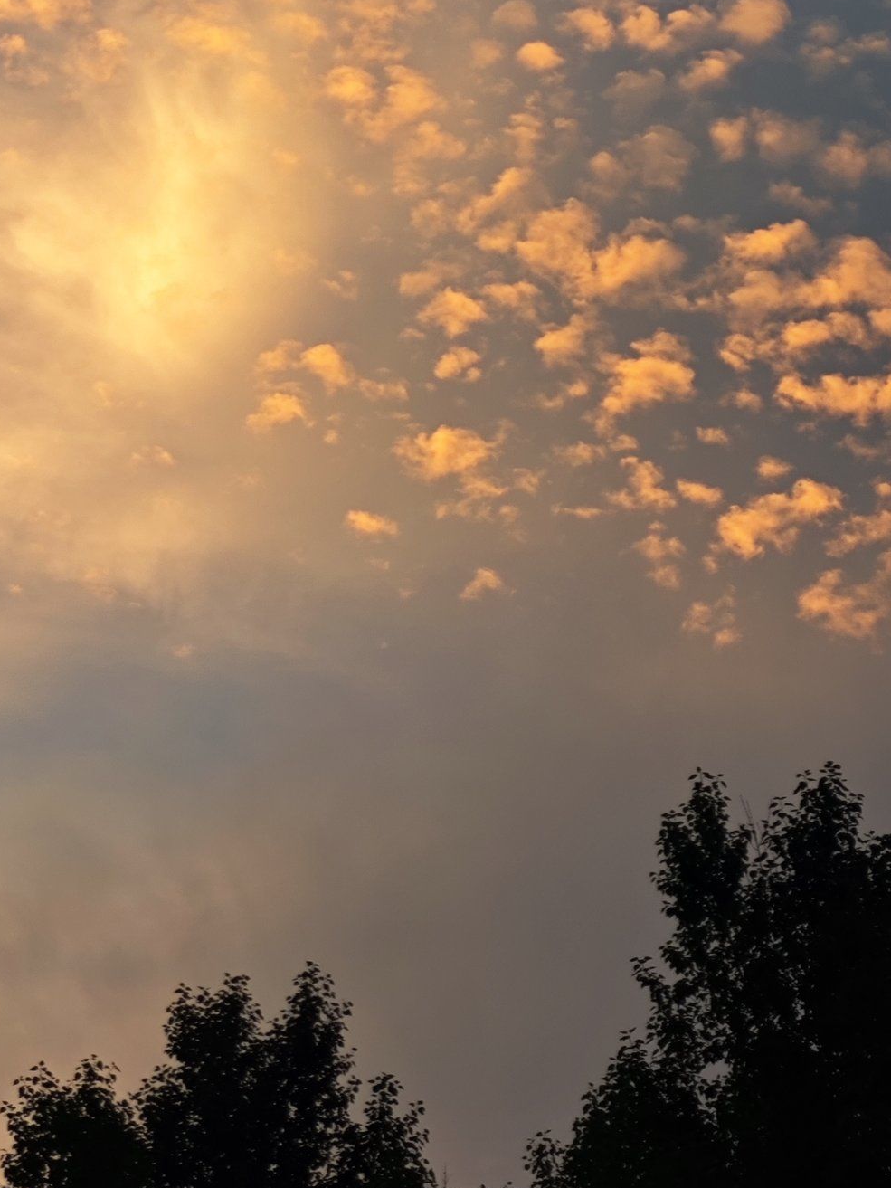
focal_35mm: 156
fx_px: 5353
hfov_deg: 9.5
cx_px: 225
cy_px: 77
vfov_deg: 12.5
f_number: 2
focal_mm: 9
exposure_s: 1/100
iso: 64
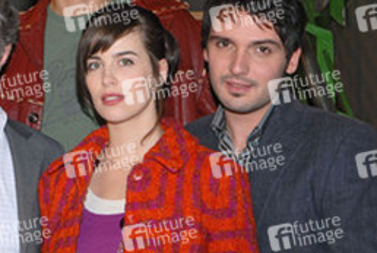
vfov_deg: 8.8
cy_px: 51
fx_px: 1636
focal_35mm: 156
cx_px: 118
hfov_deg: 13.1
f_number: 16
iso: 400
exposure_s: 1/60
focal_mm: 60
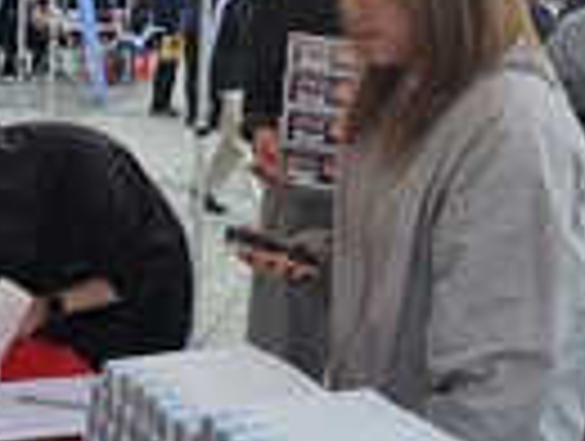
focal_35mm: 62
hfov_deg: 30.6
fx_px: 1050
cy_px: 97
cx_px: 140
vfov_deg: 23.4
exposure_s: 1/120
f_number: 1.8
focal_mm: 5.4
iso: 40
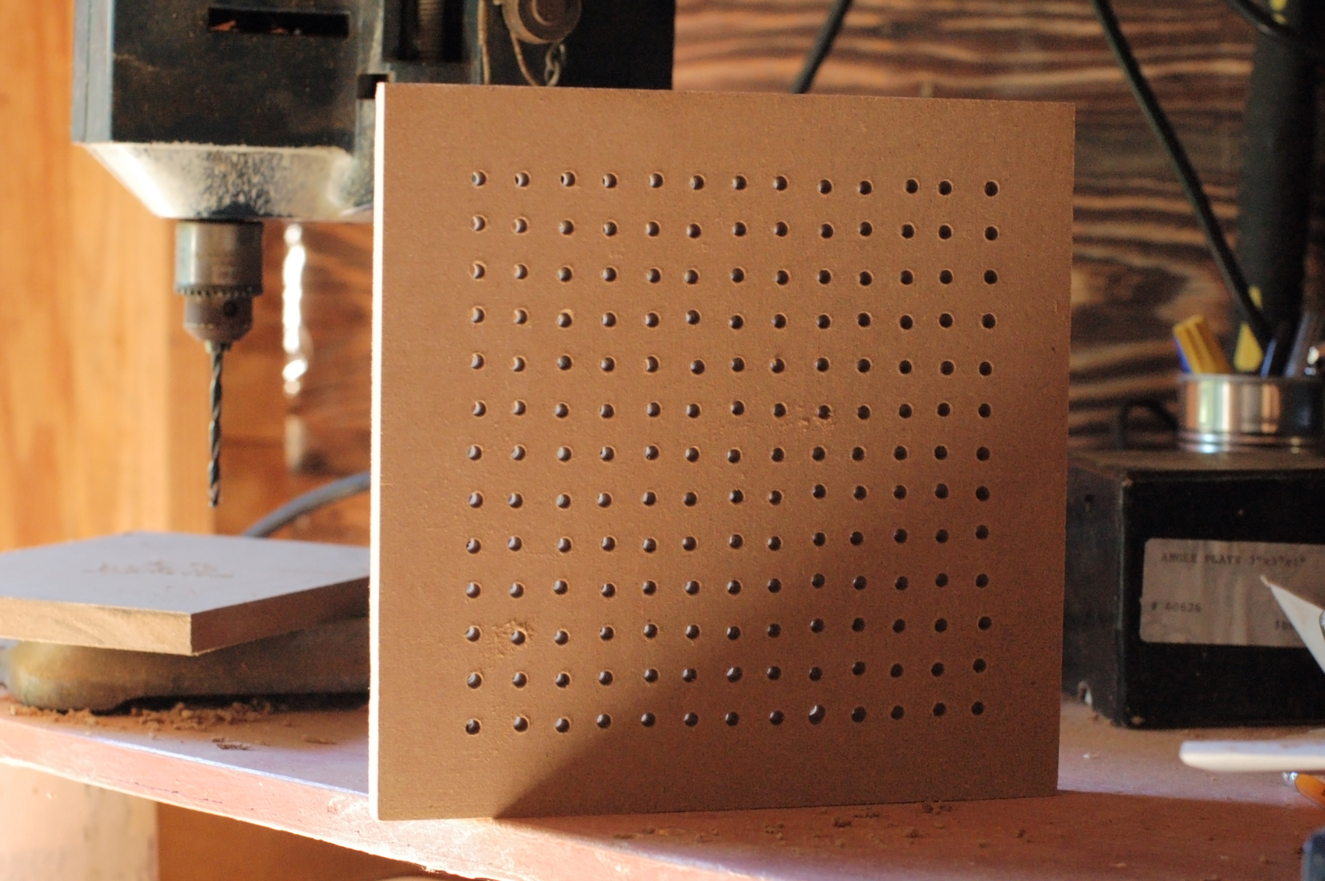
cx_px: 662
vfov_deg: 18.1
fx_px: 2758
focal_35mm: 75
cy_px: 440
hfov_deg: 27.0
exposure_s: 1/125
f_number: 6.3
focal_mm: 50
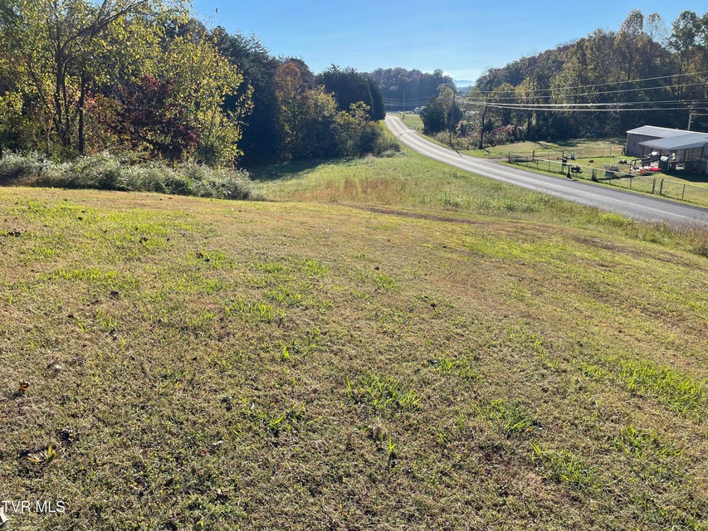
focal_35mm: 26
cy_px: 266
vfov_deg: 53.1
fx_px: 532
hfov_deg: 67.3
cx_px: 354
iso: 32
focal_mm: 4.2
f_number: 1.6
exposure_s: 1/2053
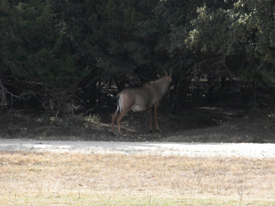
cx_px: 138
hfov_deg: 8.3
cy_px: 103
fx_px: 1891
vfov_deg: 6.2
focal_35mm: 238
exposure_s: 1/165
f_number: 14
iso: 640
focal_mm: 42.1
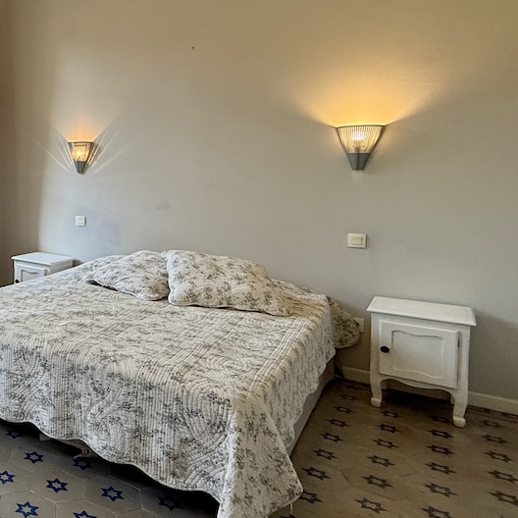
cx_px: -63
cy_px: 199
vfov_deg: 53.5
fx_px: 508
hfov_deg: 41.8
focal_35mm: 30
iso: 125
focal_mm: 2.22
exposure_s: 1/100
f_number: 2.2
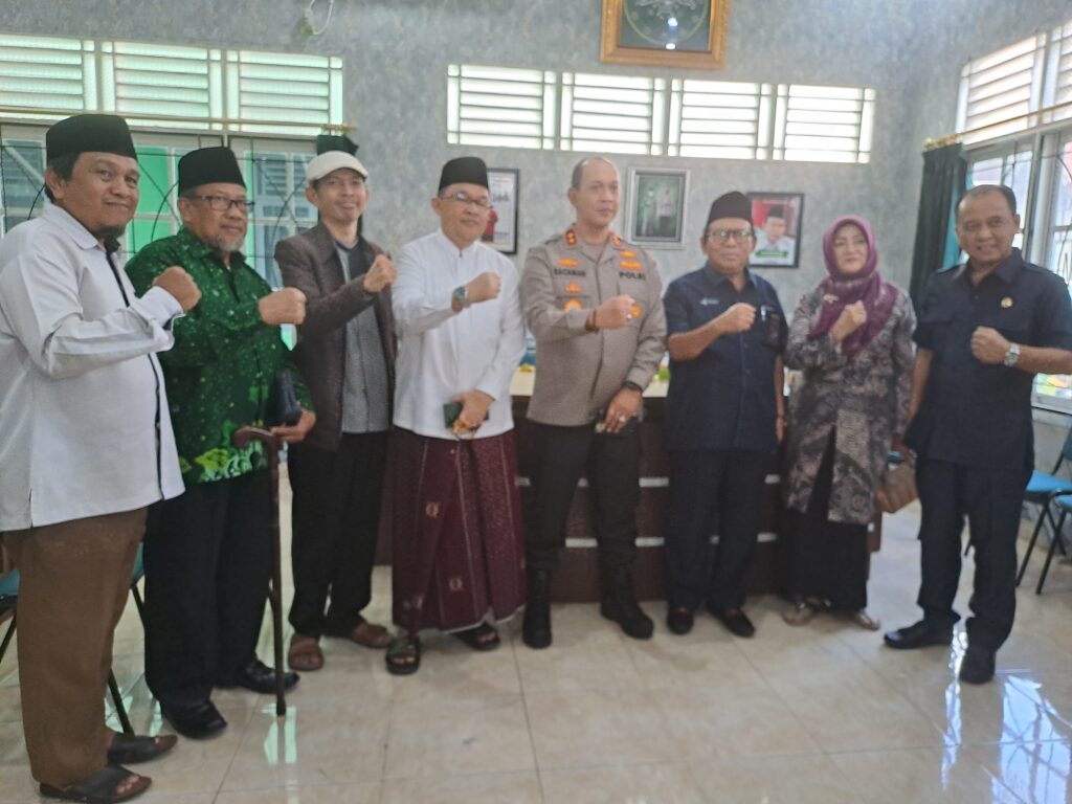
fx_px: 774
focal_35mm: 25
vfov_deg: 54.9
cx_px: 536
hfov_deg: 69.4
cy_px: 402
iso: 250
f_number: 1.8
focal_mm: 4.65
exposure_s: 1/40
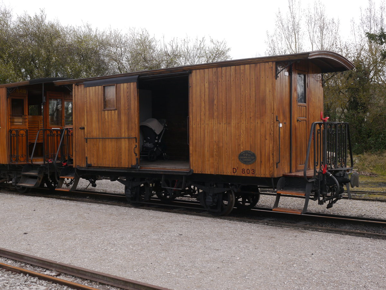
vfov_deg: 31.5
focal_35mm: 46
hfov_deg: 41.2
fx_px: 513
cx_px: 193
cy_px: 145
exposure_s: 1/250
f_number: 4.5
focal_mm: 23
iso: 160
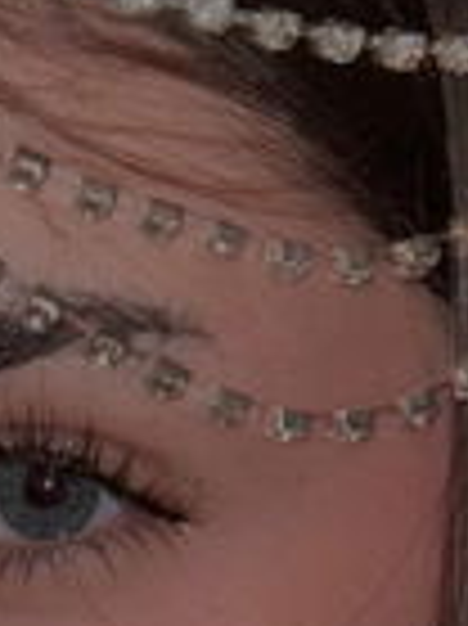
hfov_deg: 14.7
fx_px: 1805
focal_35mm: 100
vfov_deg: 19.3
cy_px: 561
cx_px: 81
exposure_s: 1/4
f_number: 1.6
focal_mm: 5.96
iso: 64
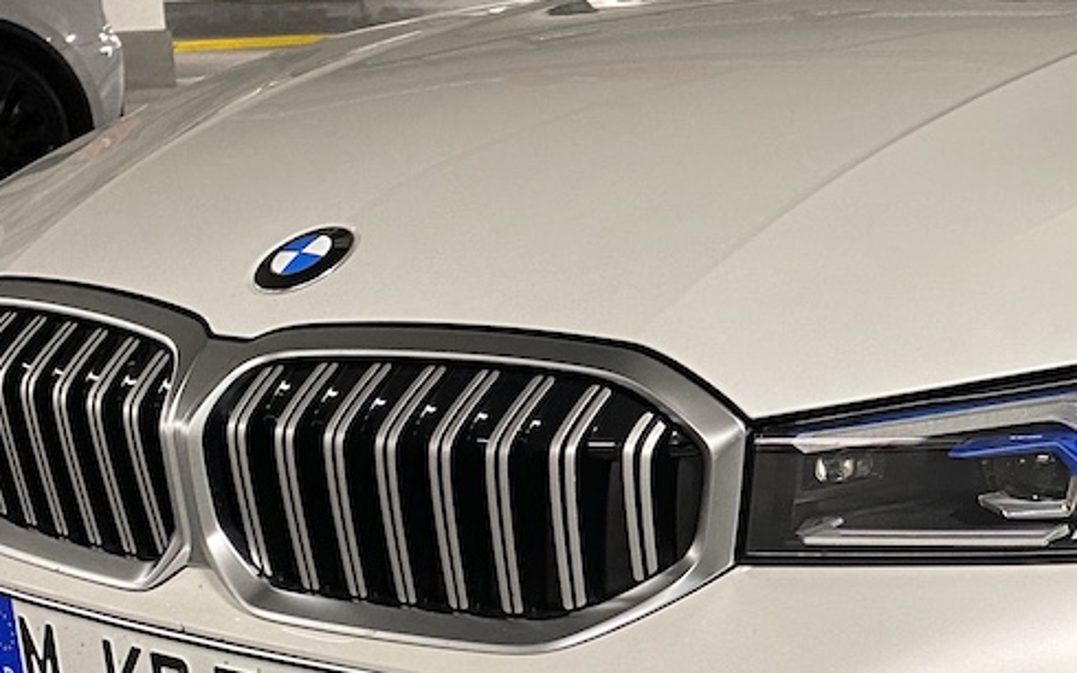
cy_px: 462
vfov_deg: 18.0
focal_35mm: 72
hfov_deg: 27.3
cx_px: 1024
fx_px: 2113
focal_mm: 4.25
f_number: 1.8
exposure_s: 1/50
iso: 200
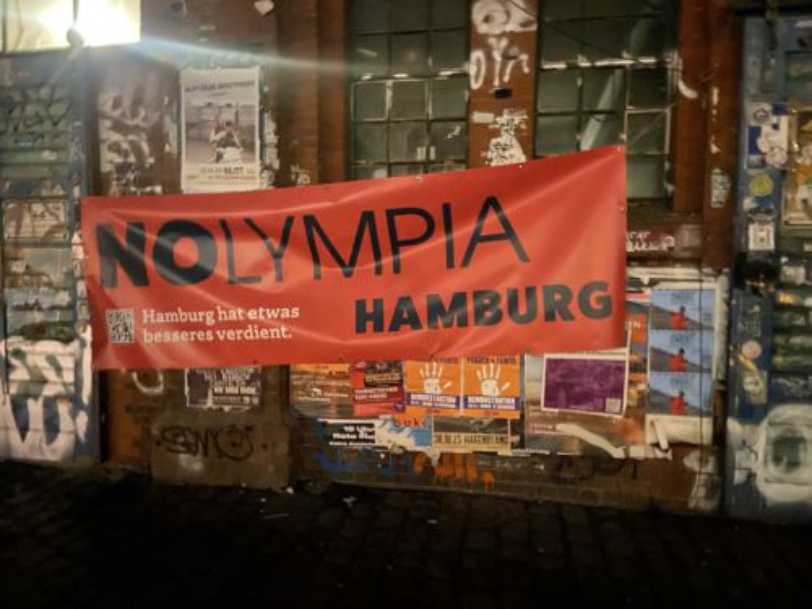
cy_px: 304
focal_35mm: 26
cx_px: 406
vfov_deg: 53.1
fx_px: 610
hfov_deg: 67.3
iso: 800
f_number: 1.8
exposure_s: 1/4
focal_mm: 4.25
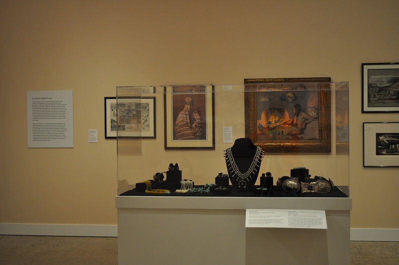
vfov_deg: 29.8
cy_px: 132
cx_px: 200
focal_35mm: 45
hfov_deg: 43.7
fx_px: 498
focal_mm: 30
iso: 800
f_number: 4.5
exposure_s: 1/50
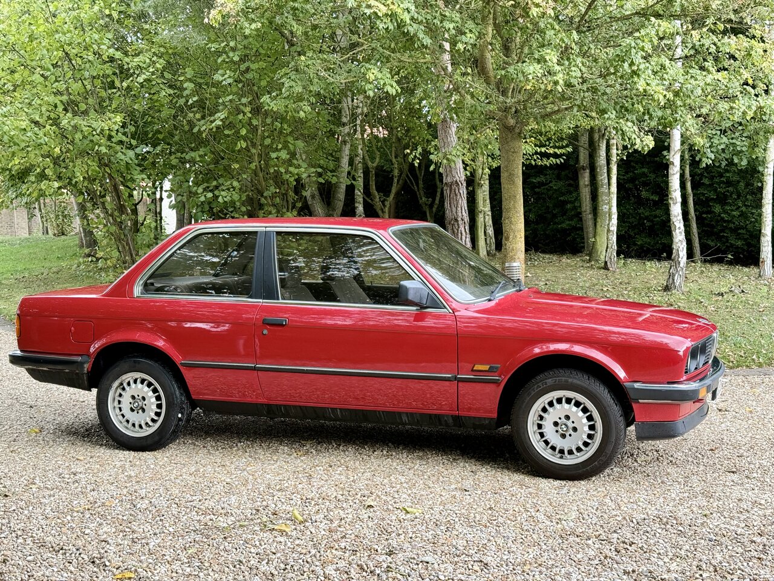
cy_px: 290
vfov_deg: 30.3
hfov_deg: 39.7
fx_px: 1073
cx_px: 387
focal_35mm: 48
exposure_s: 1/384
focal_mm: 6.76
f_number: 1.78
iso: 80
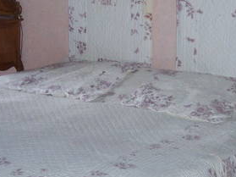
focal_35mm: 102
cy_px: 68
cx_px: 91
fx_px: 695
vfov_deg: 14.5
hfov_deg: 19.2
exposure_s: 1/60
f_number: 3
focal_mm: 6
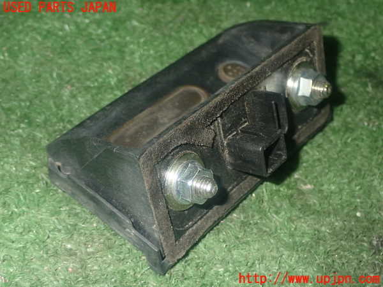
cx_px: 192
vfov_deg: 23.7
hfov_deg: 31.2
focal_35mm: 62
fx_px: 686
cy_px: 144
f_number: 10
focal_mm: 11.09
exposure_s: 1/60
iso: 800
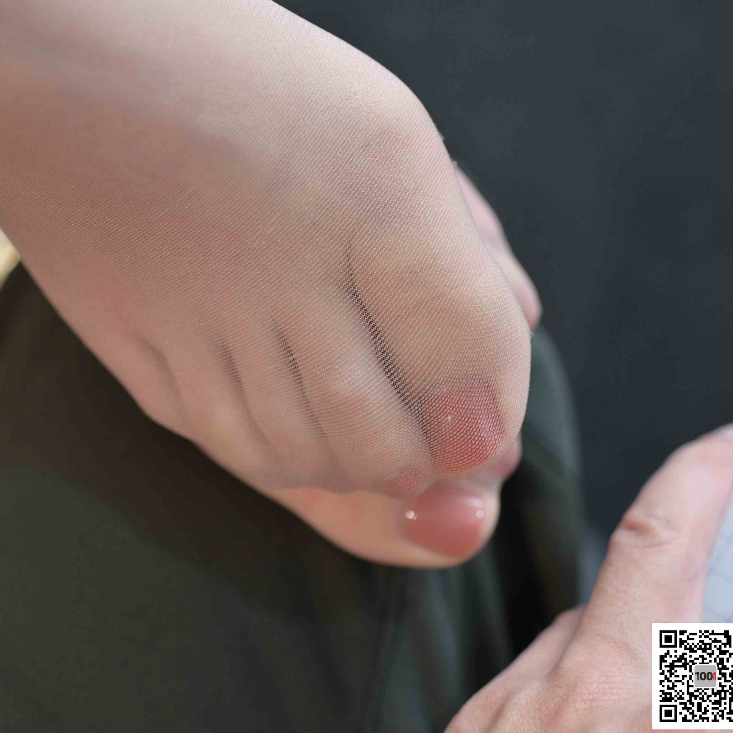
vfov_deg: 33.4
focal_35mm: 51
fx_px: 1222
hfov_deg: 32.7
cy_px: 342
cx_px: 175
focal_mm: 35
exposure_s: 1/125
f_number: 3.2
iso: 800
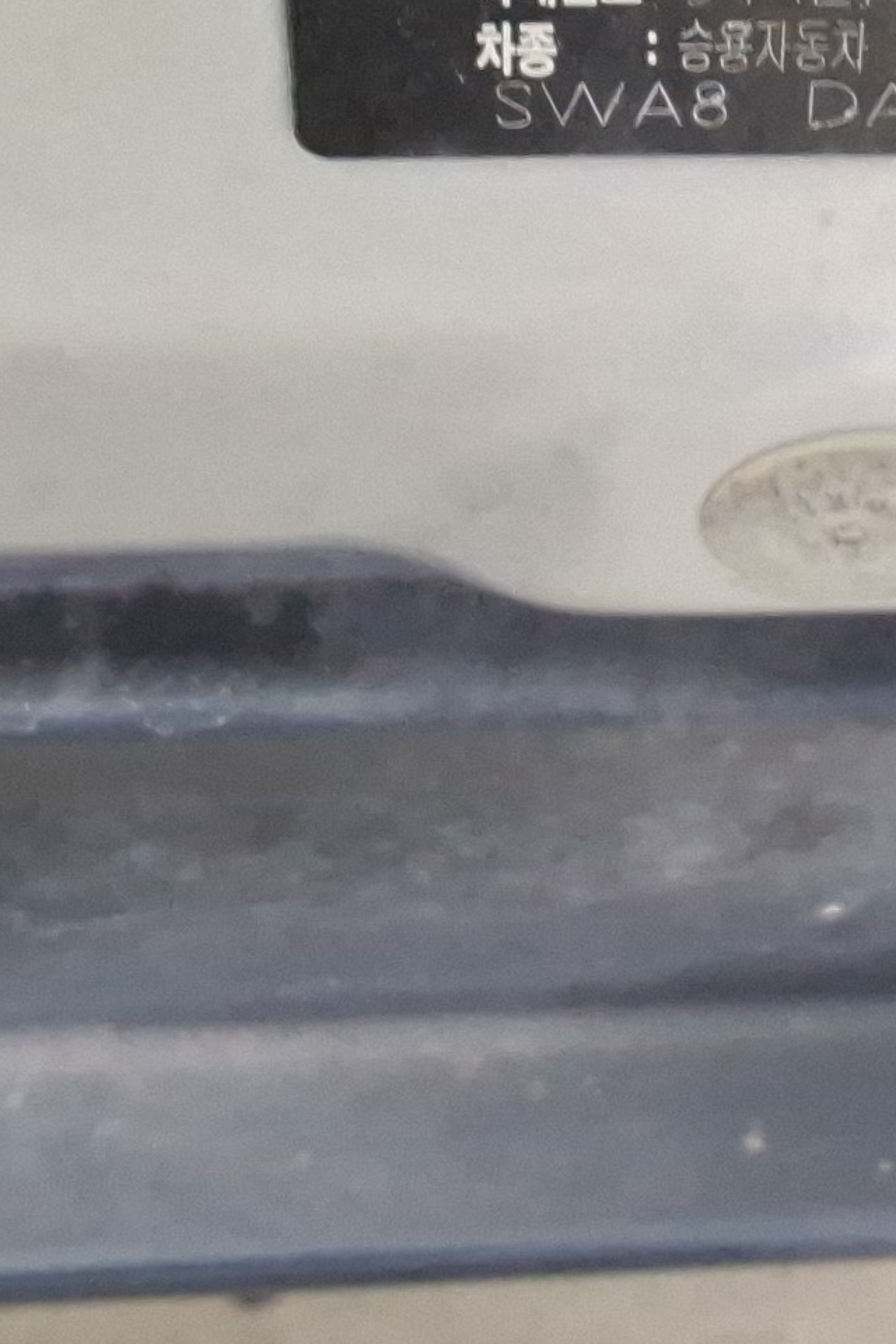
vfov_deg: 19.8
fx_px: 3696
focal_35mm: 99
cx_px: 1137
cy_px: -71
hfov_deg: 13.4
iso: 176
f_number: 1.9
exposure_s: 1/30
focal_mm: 2.91
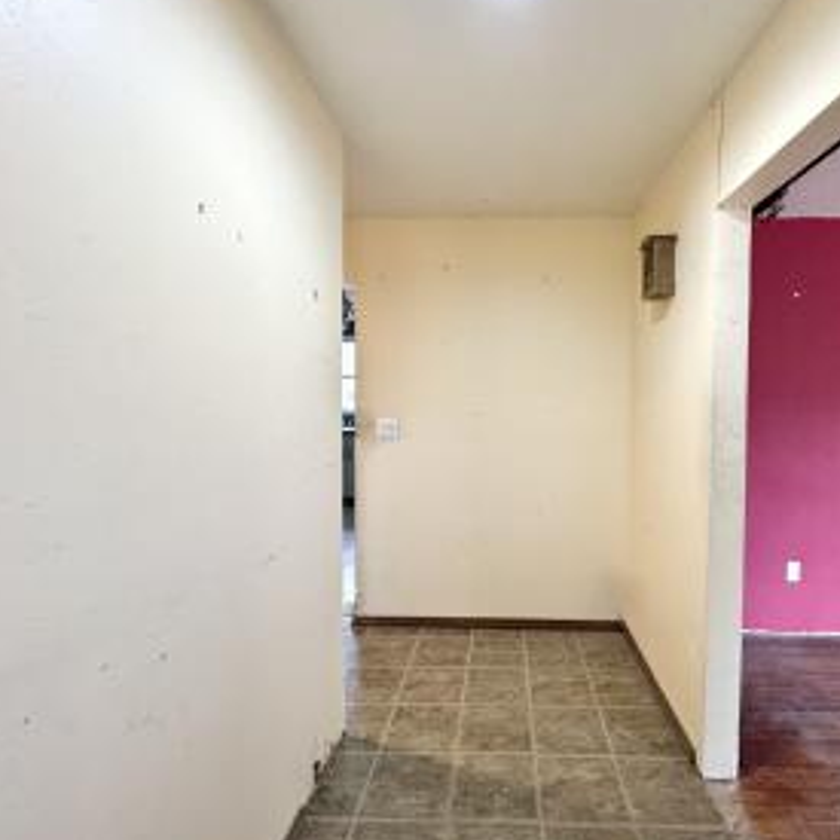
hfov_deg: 80.1
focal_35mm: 18
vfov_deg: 80.7
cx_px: 489
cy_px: 412
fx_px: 494
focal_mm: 2.22
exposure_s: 1/60
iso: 400
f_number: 2.2
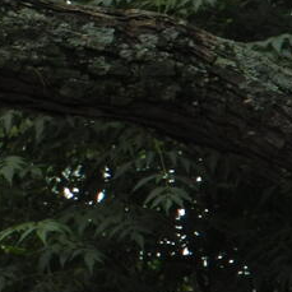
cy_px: 15
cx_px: -273
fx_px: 7559
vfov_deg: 2.2
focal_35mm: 792
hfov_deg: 2.2
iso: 400
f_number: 5.6
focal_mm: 42.6
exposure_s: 1/640
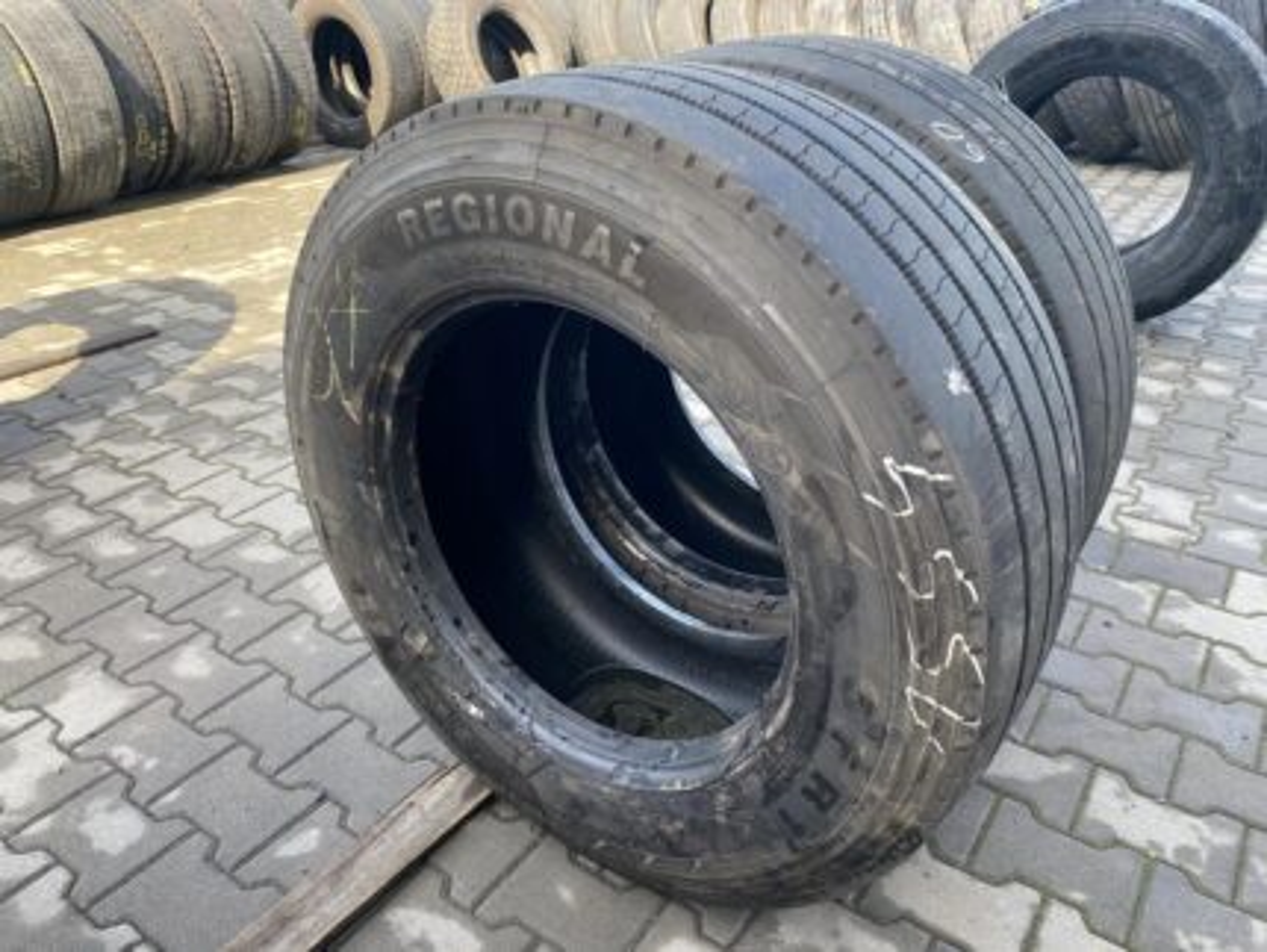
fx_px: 952
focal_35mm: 26
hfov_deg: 67.3
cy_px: 476
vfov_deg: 53.1
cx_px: 634
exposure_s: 1/123
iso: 32
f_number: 1.8
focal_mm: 4.25
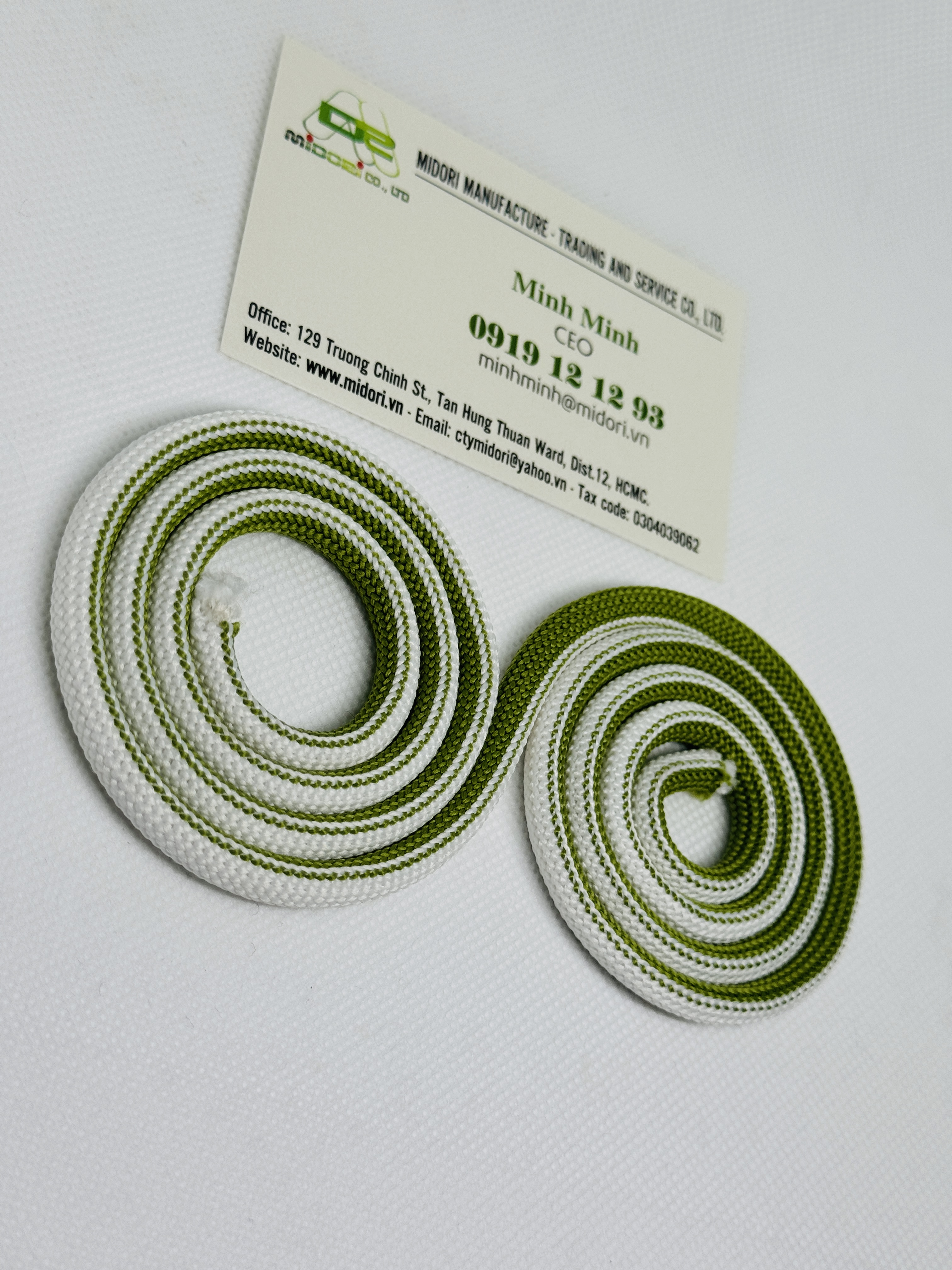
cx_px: 476
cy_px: 635
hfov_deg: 30.3
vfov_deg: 39.7
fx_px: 1760
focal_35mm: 48
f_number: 1.78
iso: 64
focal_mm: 6.76
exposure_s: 1/388
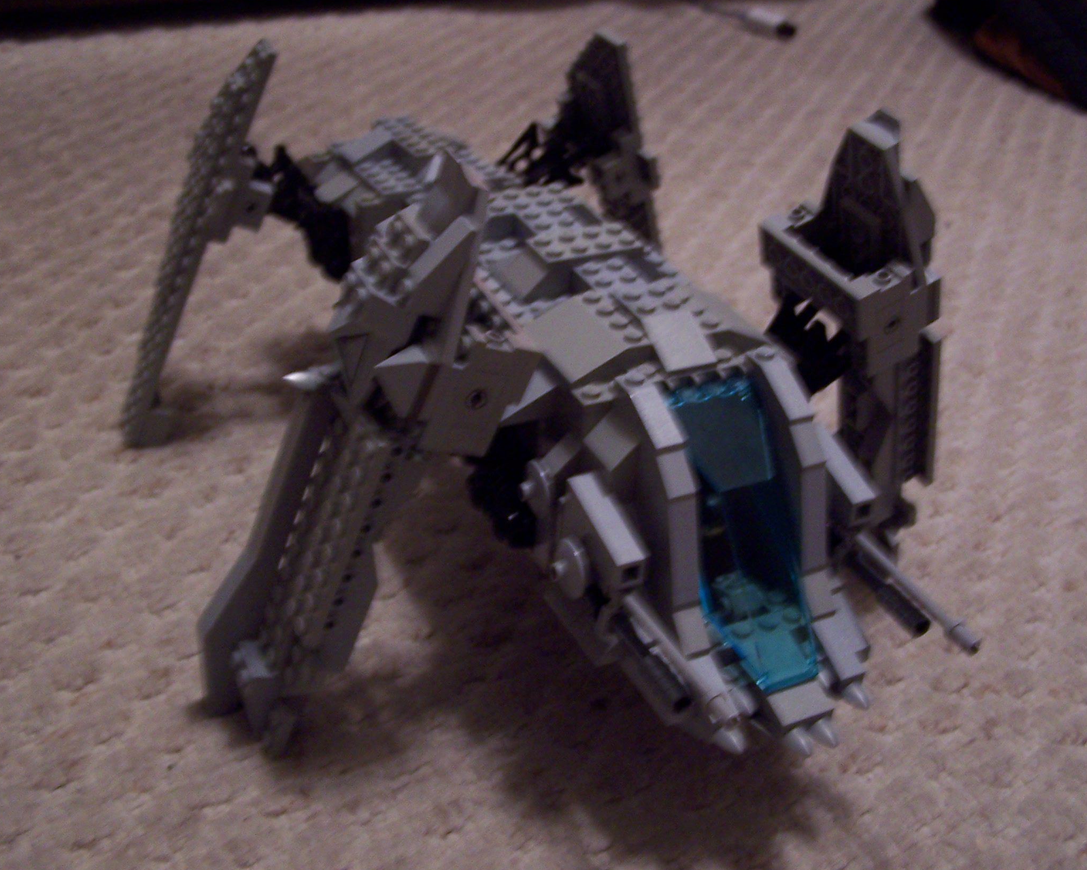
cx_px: 590
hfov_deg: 42.0
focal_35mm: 44
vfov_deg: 34.2
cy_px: 434
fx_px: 1416
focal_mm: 6.7
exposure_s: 1/8
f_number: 2.8
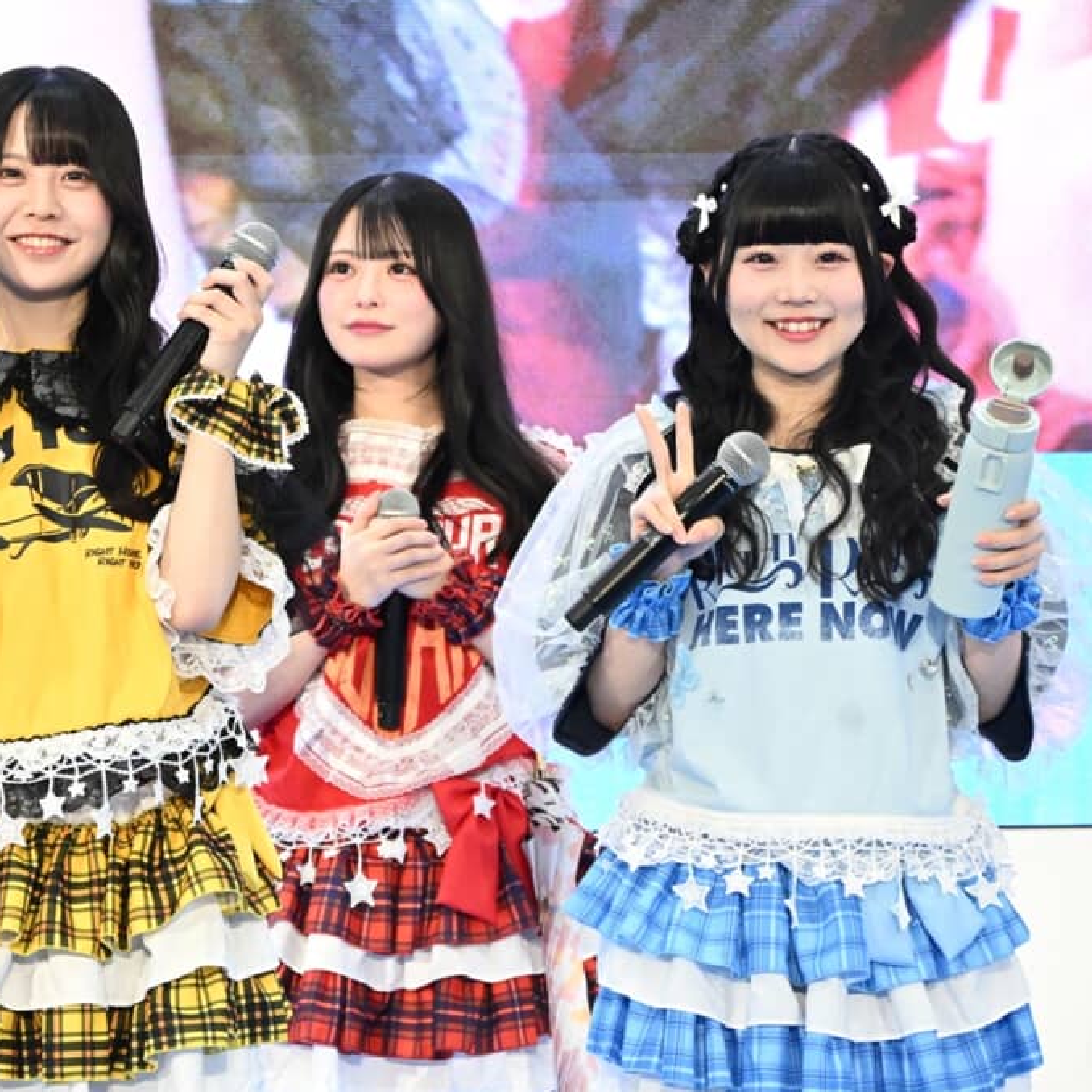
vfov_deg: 7.3
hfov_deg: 7.3
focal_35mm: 240
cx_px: 377
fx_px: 8566
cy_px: 548
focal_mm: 125
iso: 4000
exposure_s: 1/200
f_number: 6
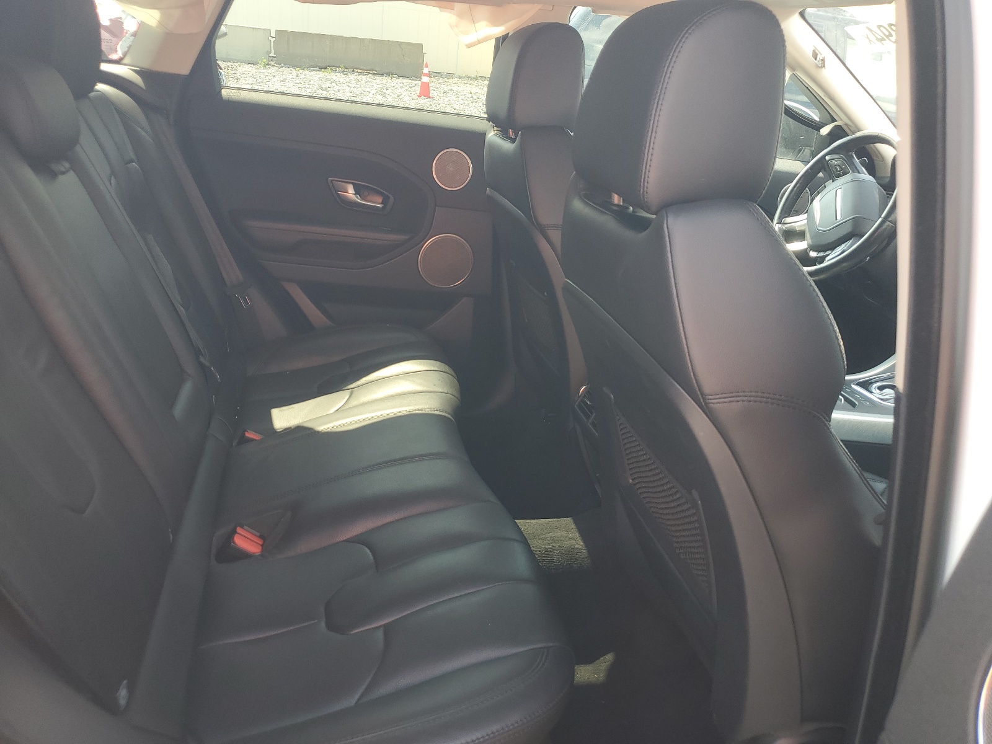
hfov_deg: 67.3
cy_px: 372
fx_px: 745
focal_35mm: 26
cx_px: 496
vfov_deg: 53.1
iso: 50
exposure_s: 1/200
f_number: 1.5
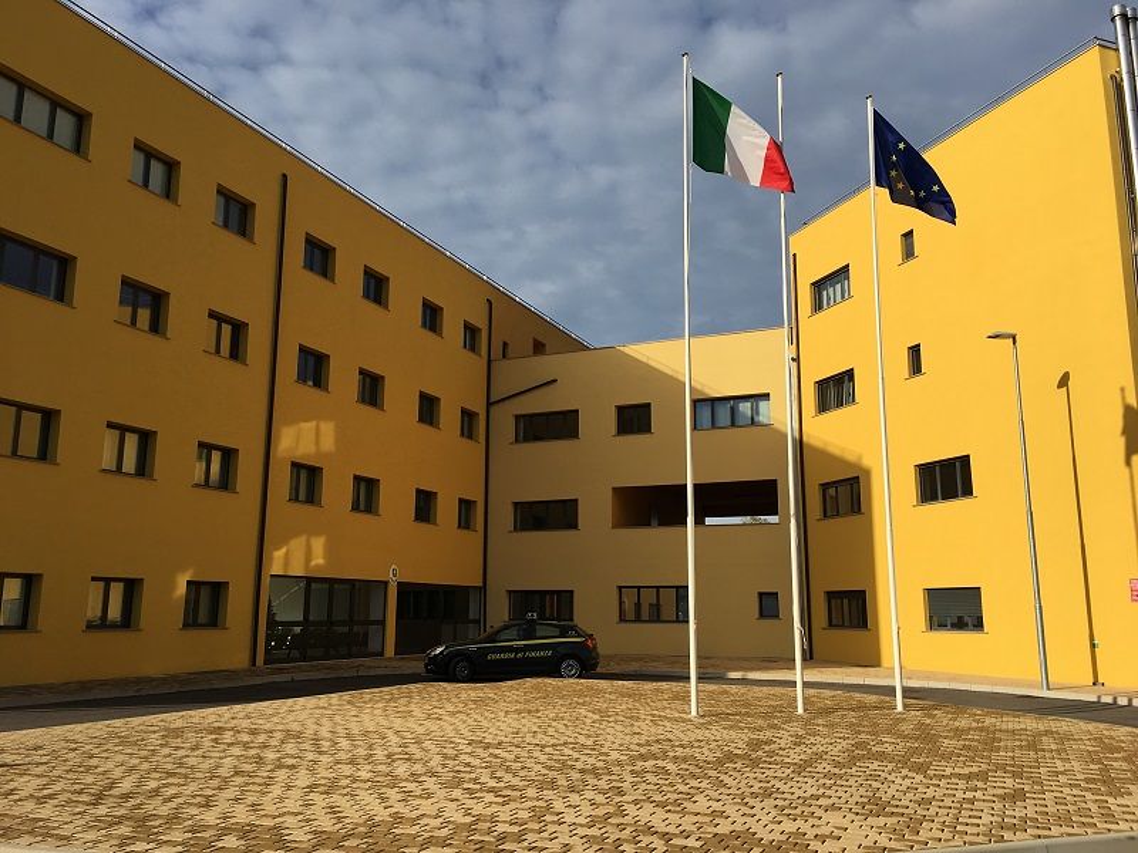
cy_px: 426
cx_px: 569
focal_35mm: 29
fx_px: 953
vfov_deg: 48.2
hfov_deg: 61.7
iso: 25
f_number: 2.2
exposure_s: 1/2331
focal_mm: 4.15
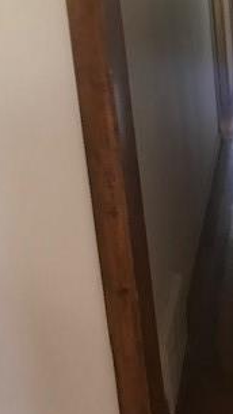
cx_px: 276
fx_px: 702
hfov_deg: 18.0
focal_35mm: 64
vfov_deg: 32.0
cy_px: 84
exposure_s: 1/15
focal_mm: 3.99
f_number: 1.8
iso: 80
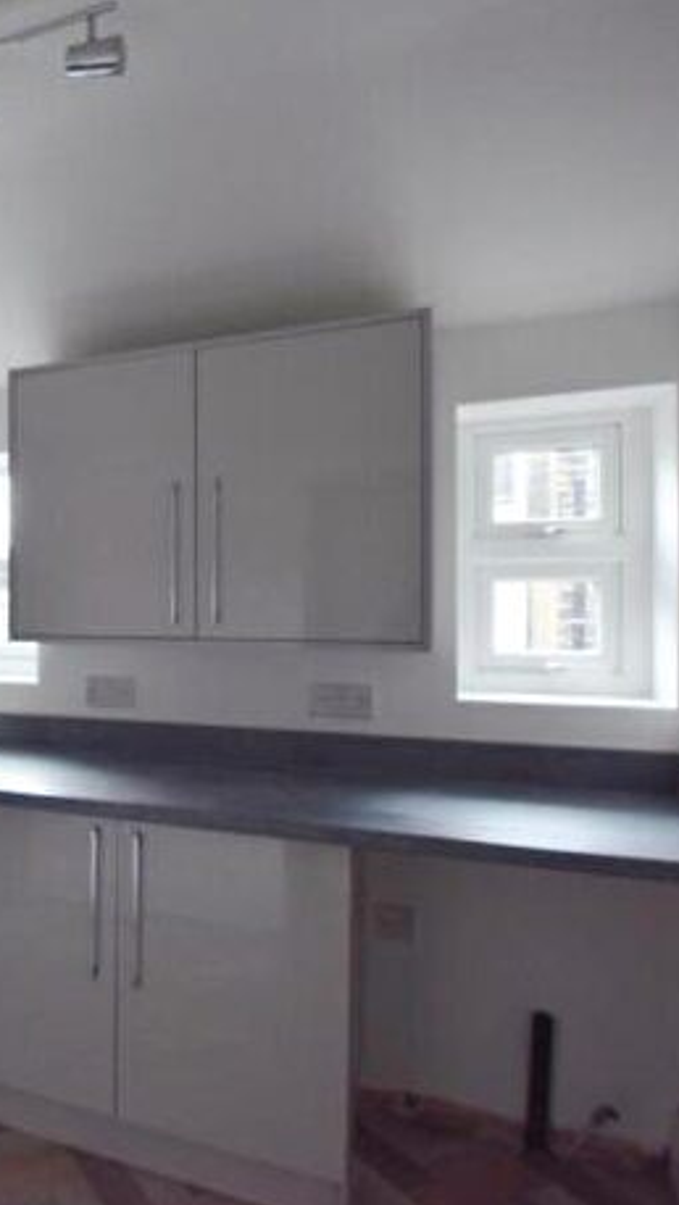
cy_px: 606
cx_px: -24
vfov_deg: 76.3
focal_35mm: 24
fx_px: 767
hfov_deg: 40.7
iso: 640
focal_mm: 10
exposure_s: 1/60
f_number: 4
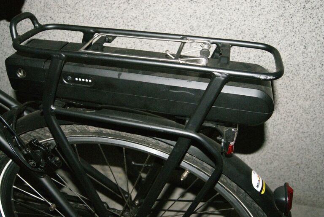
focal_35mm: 36
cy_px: 108
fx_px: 325
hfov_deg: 53.1
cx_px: 162
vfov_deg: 37.0
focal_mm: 24
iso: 400
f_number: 5.6
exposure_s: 1/60
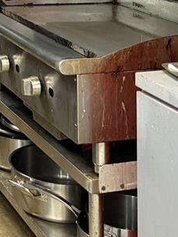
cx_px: -89
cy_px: -129
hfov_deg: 14.4
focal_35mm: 96
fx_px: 658
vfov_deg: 18.0
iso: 320
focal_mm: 6.76
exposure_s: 1/60
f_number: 1.78
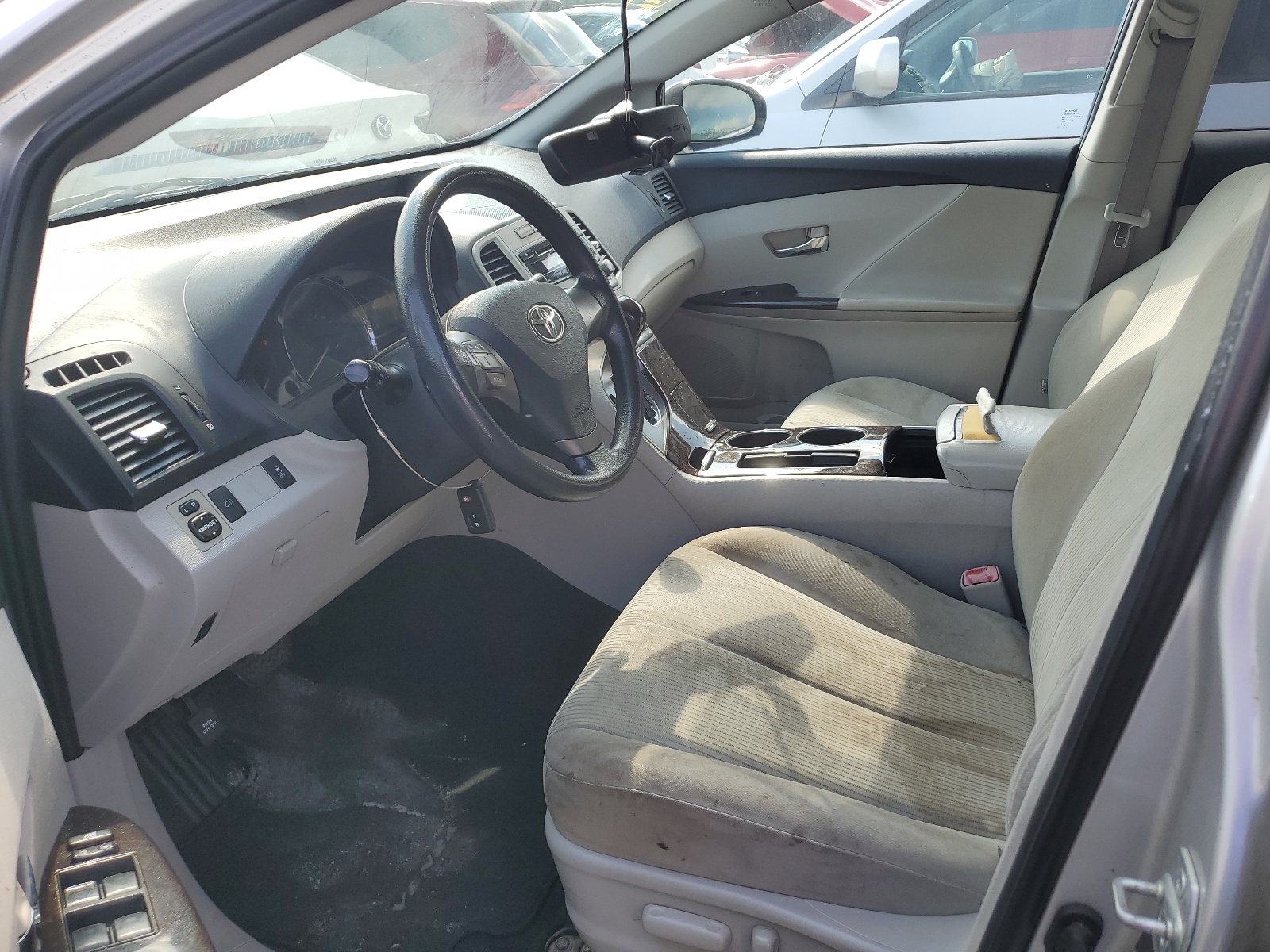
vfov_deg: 53.1
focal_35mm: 26
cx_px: 635
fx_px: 954
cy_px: 476
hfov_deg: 67.3
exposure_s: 1/625
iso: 50
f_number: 1.5
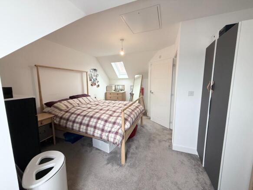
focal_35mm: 14
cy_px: 95
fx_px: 102
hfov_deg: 102.1
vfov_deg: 85.7
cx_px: 126
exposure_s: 1/99
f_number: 2.2
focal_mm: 2.22
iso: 100
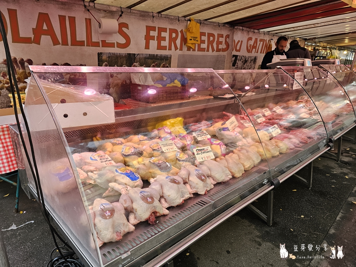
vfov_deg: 58.9
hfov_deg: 73.9
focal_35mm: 23
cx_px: 178
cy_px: 134
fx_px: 237
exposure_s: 1/180
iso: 200
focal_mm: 6.3
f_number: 1.7
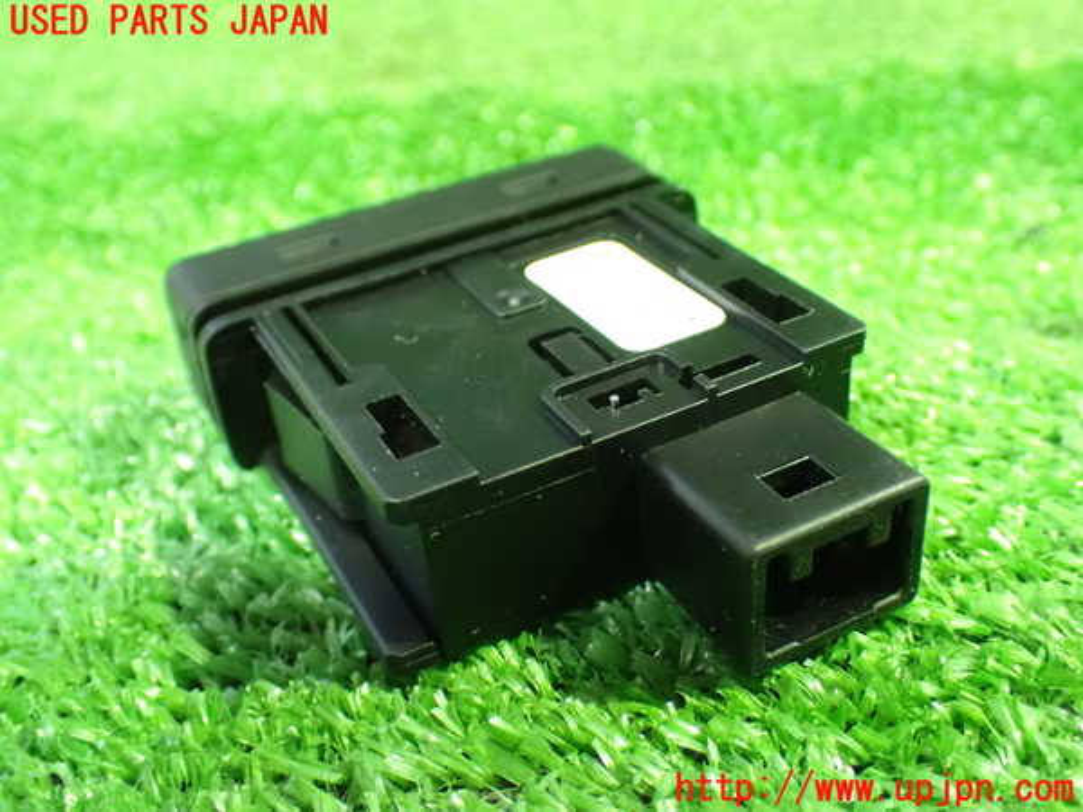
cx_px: 542
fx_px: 1189
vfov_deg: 37.7
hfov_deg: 49.0
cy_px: 406
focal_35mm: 38
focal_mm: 6.83
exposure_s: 1/25
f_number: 2.7
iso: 1600
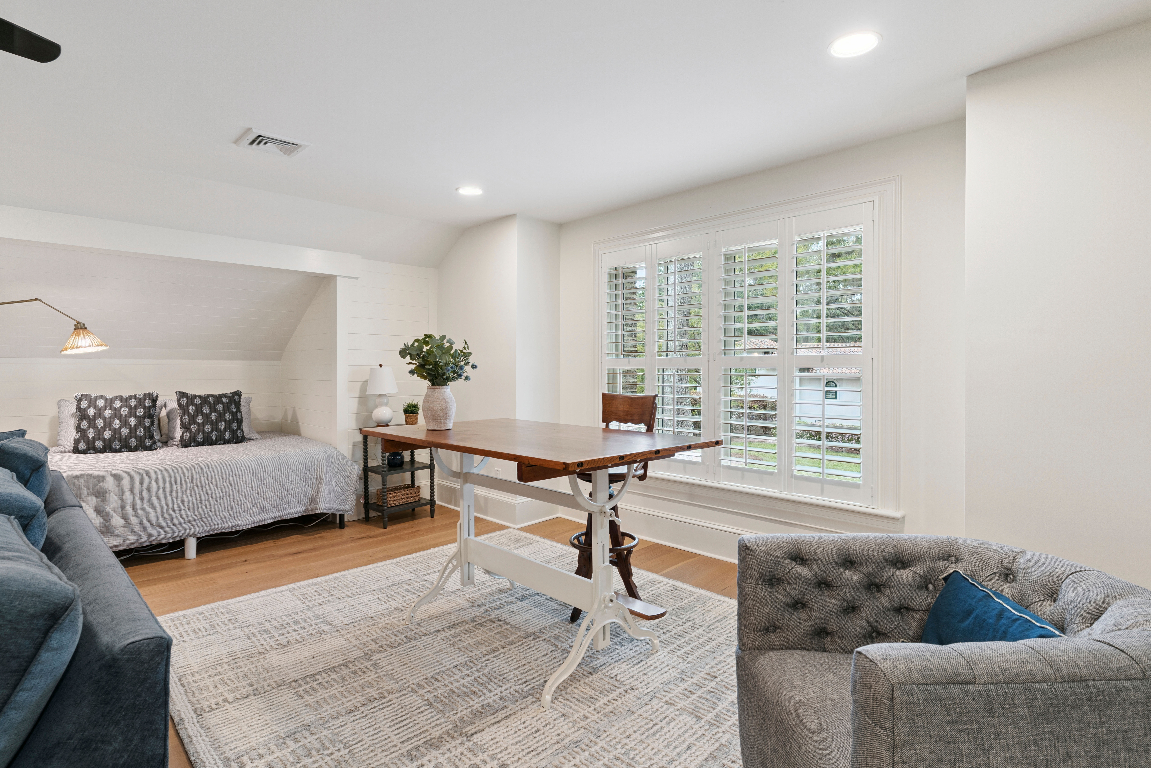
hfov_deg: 90.0
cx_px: 576
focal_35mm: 18
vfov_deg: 67.4
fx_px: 576
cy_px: 384
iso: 250
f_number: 8
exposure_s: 1/13
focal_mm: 18
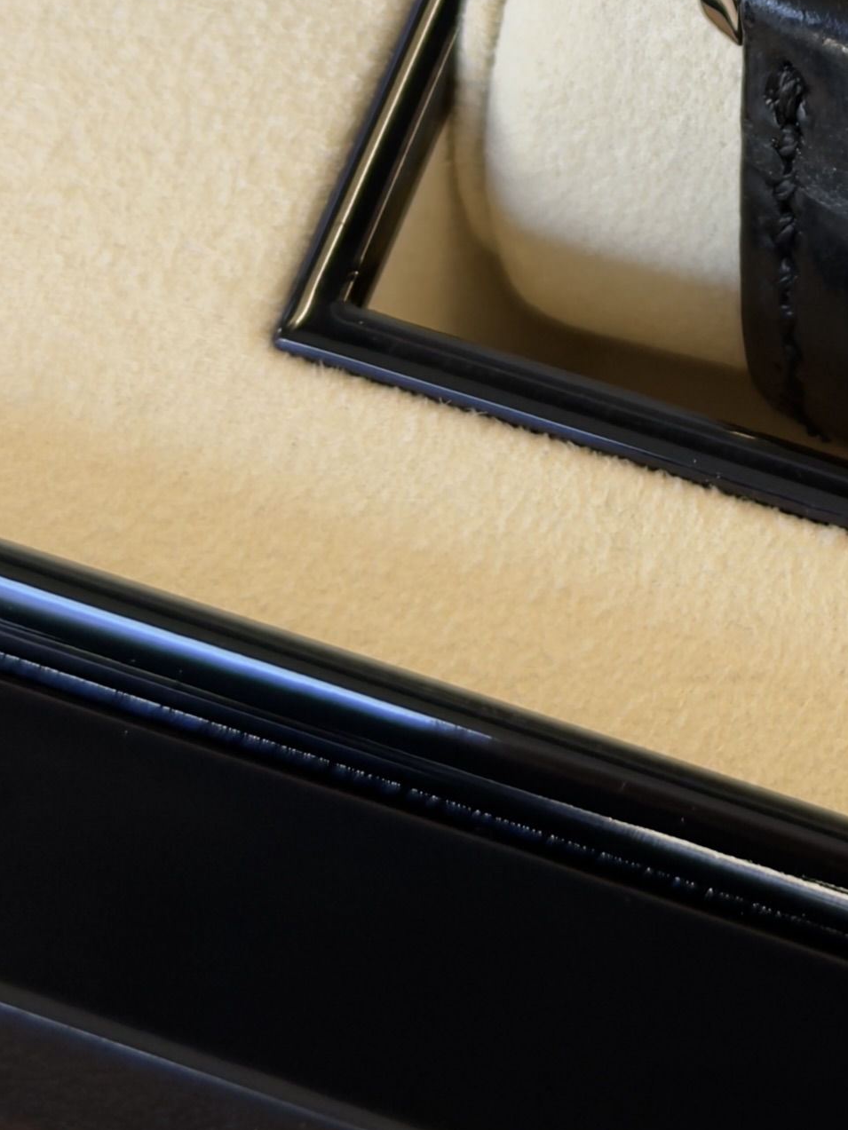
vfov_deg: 12.5
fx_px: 4964
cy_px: -391
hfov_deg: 9.6
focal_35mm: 152
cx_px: 1170
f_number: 1.78
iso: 50
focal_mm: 6.76
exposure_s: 1/50
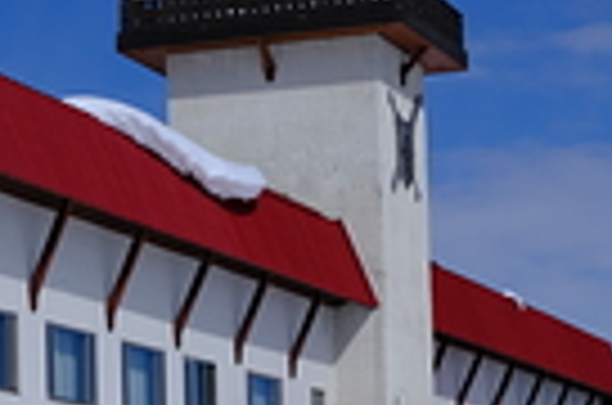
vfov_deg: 9.0
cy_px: 452
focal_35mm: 151
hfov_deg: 13.6
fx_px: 2561
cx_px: 333
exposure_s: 1/1250
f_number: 10
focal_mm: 27
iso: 200
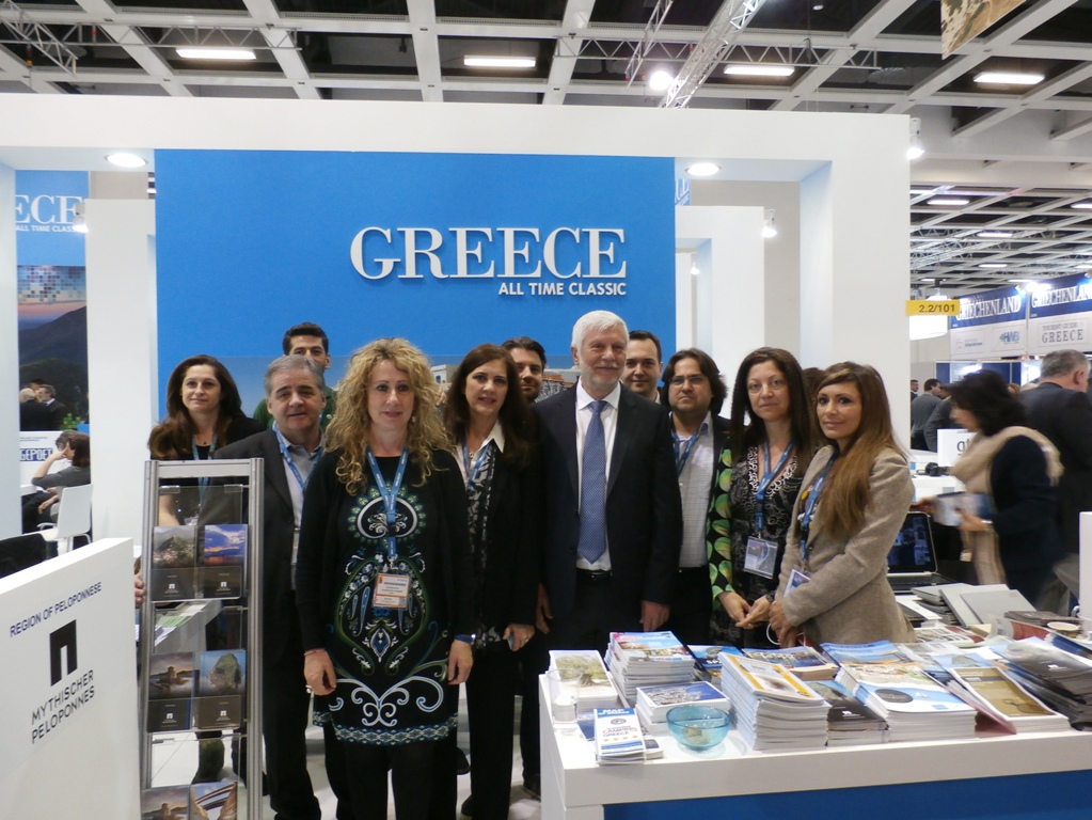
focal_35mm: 25
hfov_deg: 69.4
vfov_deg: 54.9
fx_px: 789
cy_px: 410
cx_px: 546
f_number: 3
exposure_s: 1/30
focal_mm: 4.5
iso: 250
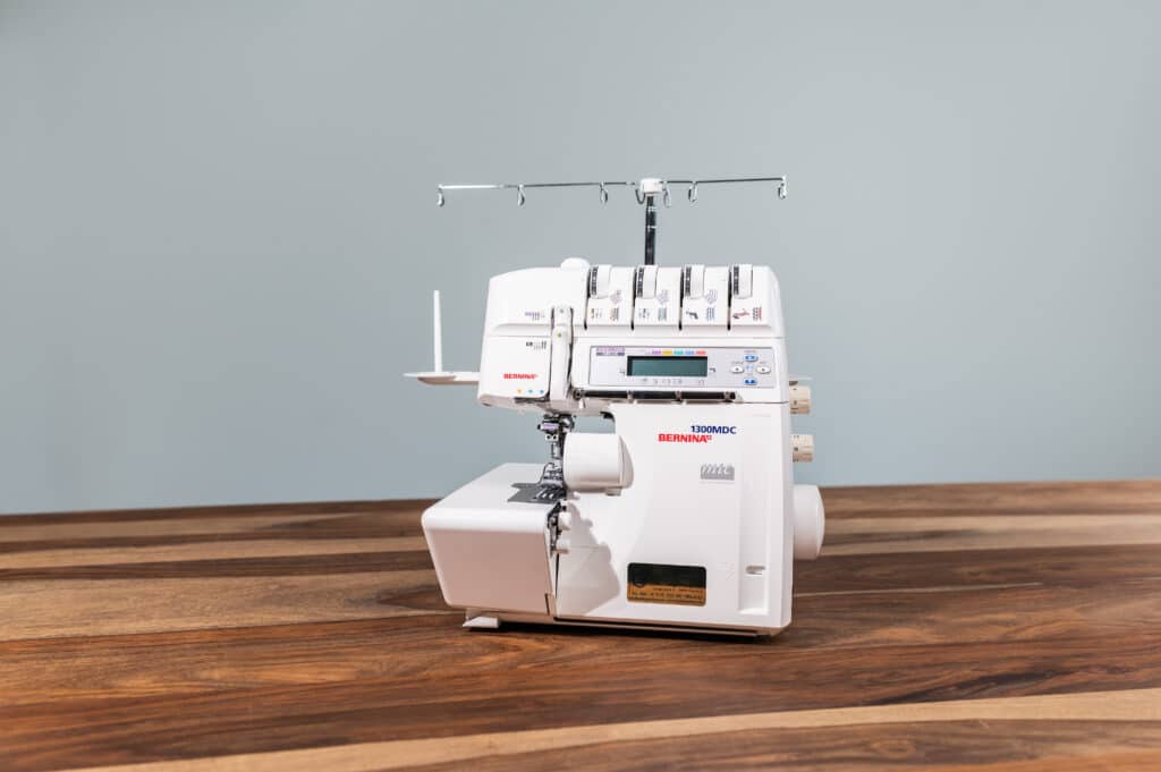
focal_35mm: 35
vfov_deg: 37.8
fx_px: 1128
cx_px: 580
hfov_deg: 54.5
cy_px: 386
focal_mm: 35
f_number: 4.5
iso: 320
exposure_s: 1/320
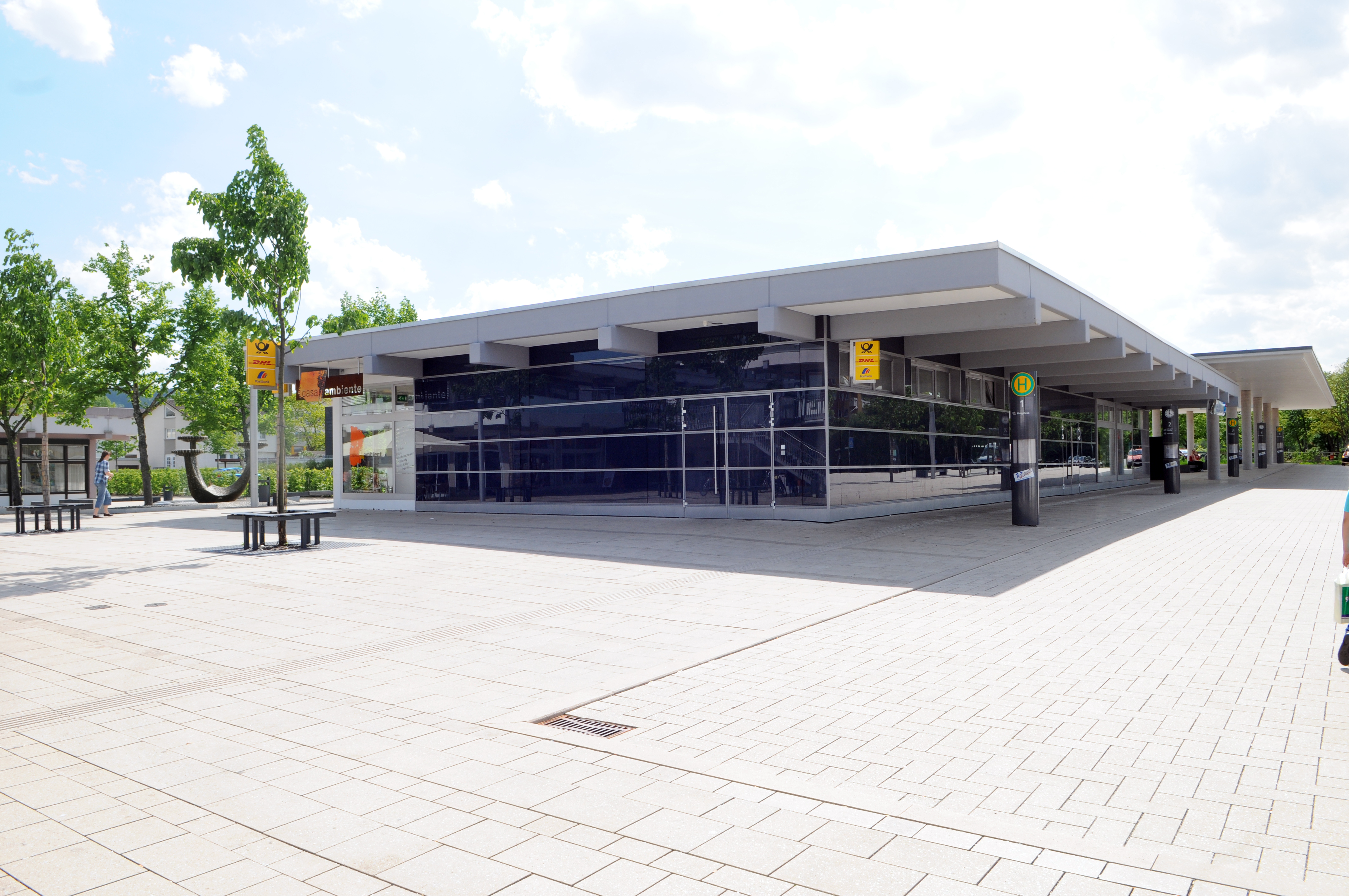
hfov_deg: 70.5
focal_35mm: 26
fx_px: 954
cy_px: 448
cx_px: 674
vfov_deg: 50.3
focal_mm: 17
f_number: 8
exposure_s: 1/250
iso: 200
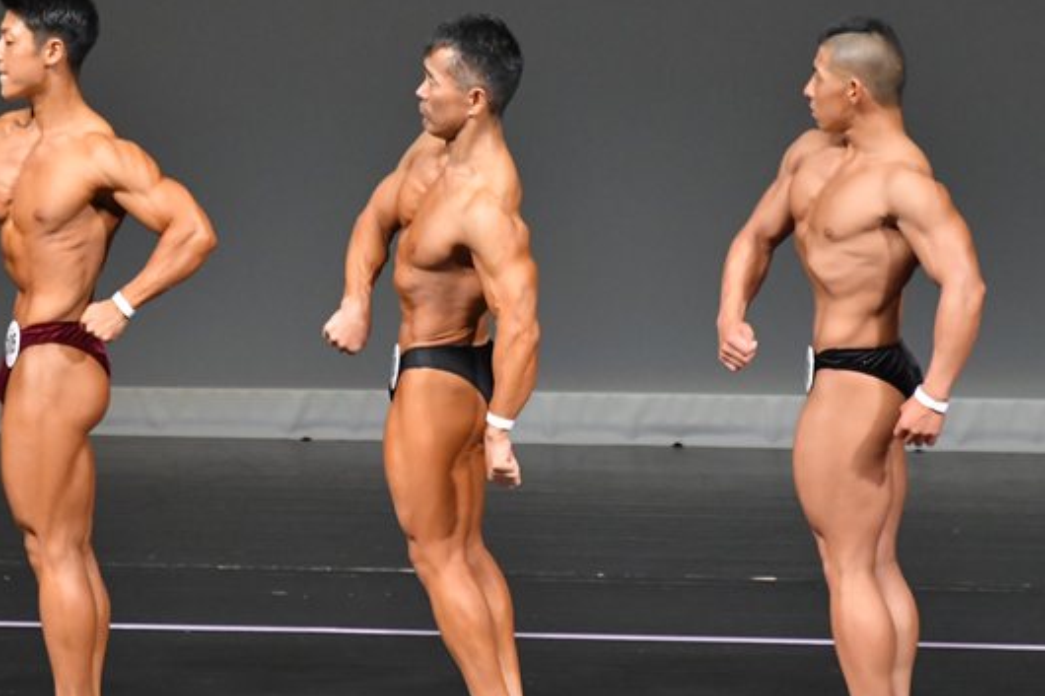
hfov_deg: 4.5
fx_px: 13377
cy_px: 392
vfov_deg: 3.0
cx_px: 405
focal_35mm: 461
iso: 5000
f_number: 5.6
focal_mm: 210
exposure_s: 1/400
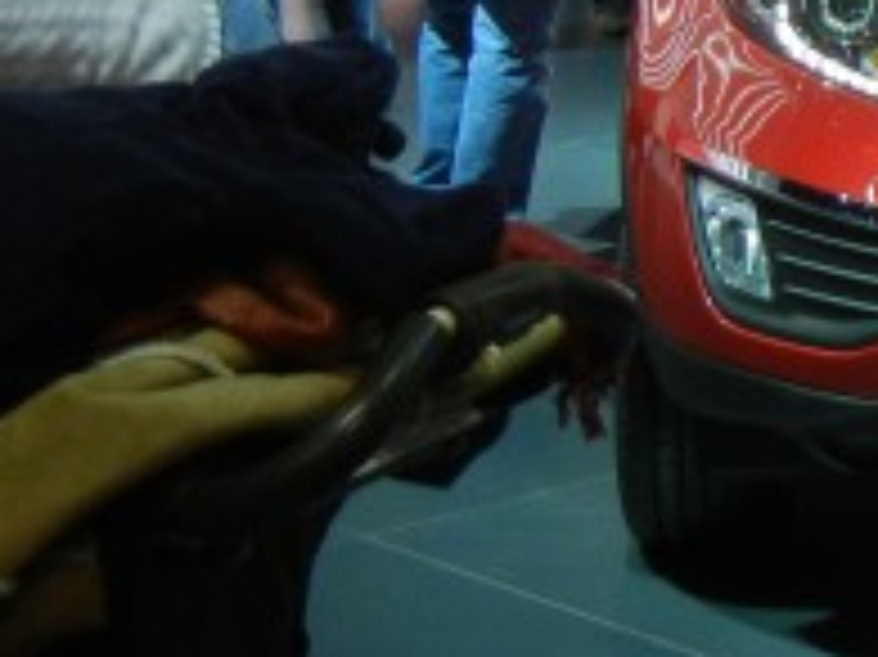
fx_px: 3118
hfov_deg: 15.3
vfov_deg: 11.7
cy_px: -220
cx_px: 1135
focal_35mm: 123
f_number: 3.5
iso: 242
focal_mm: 5.4
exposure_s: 1/60
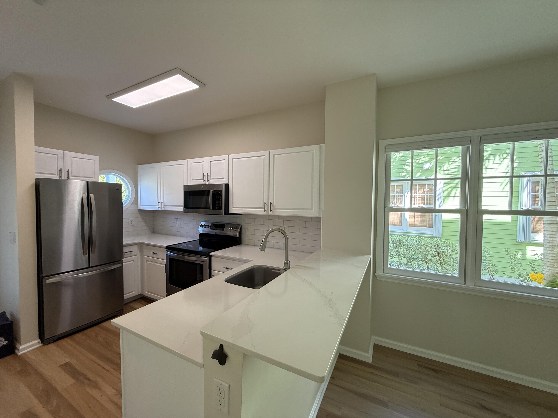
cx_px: 279
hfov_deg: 102.1
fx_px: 226
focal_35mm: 14
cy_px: 209
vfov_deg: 85.7
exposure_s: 1/120
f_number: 2.2
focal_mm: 2.22
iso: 100
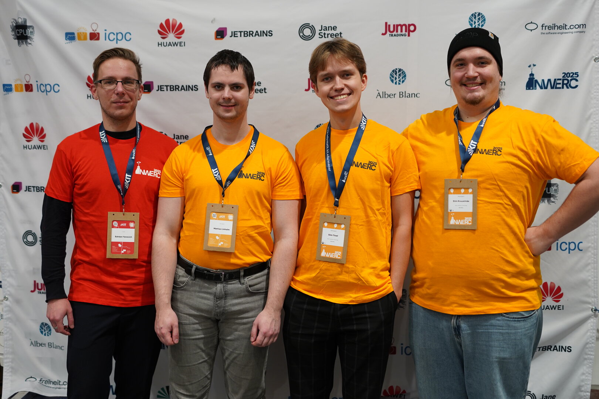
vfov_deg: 27.0
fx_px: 832
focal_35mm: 50
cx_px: 300
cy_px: 200
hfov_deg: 39.6
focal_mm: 50
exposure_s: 1/125
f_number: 2
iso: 640
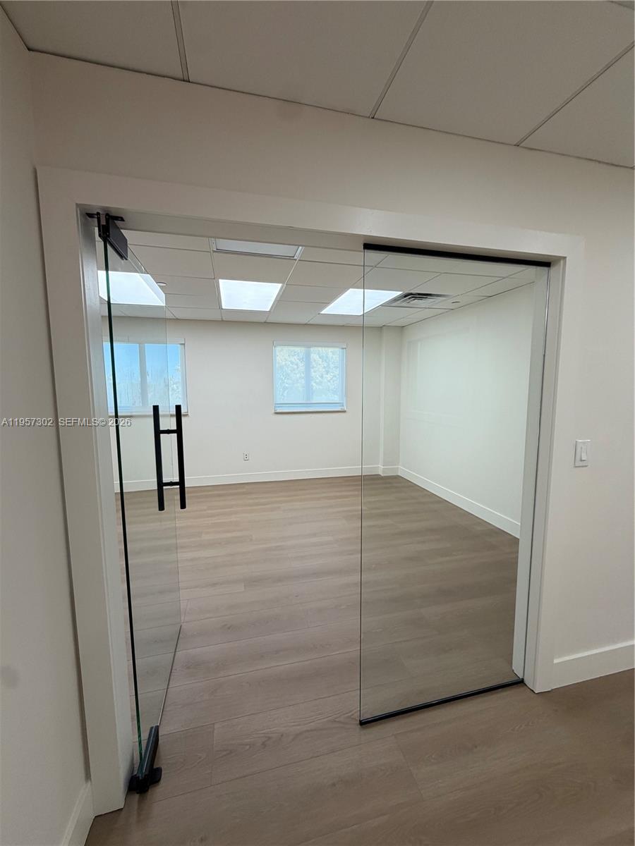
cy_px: 423
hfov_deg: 85.7
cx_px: 318
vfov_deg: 102.1
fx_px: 342
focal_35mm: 14
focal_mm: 2.22
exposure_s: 1/120
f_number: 2.2
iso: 100
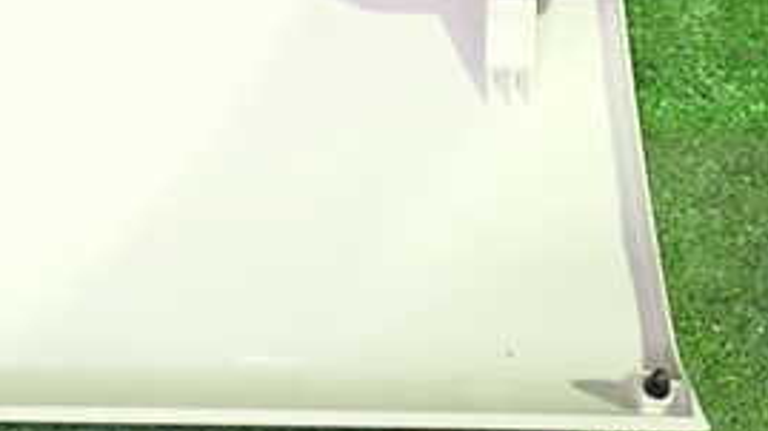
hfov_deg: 28.6
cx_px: 211
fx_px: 1486
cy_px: -97
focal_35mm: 73
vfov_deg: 15.8
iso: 800
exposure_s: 1/30
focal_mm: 5.4
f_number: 2.3
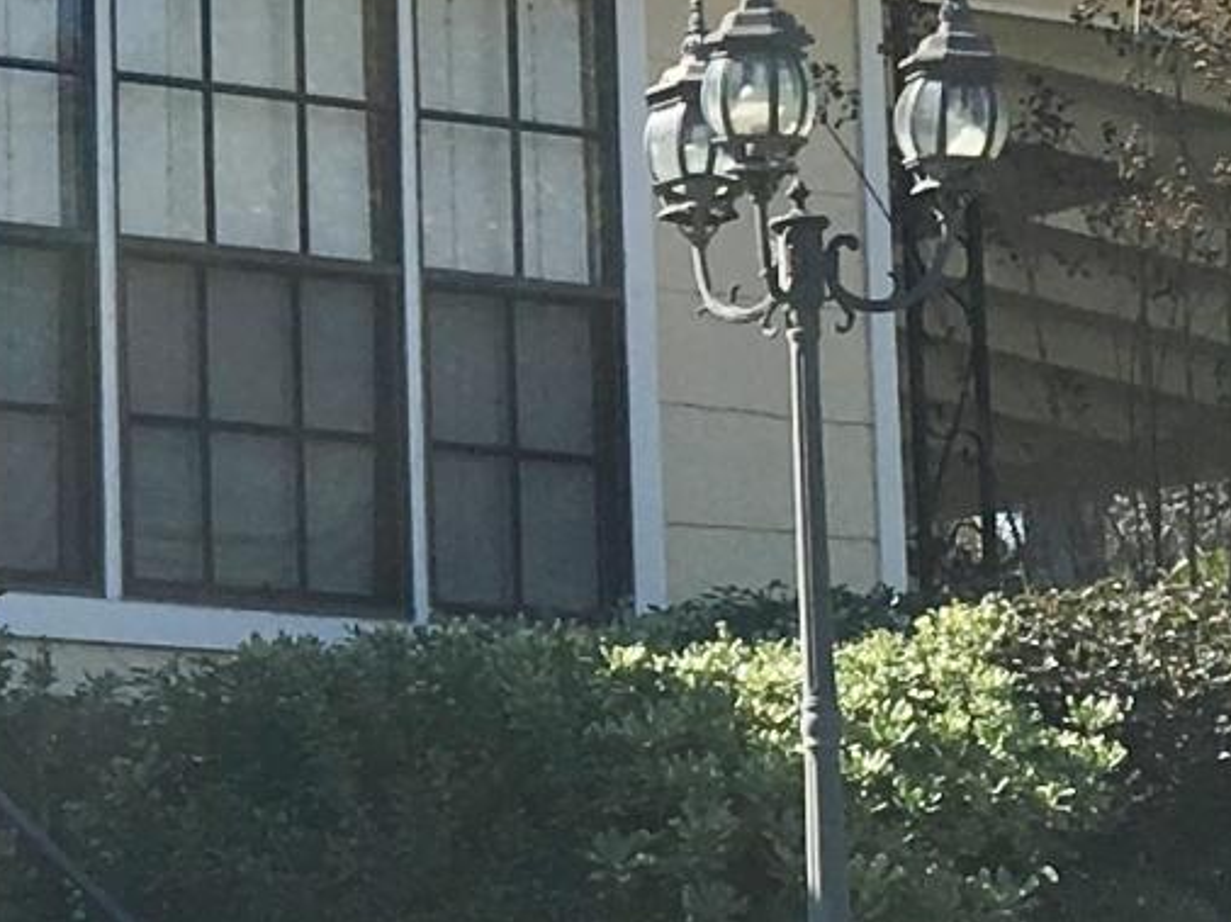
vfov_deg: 8.6
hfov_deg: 10.9
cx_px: -820
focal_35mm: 172
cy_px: 299
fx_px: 6114
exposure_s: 1/1221
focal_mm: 4.15
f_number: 2.2
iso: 25
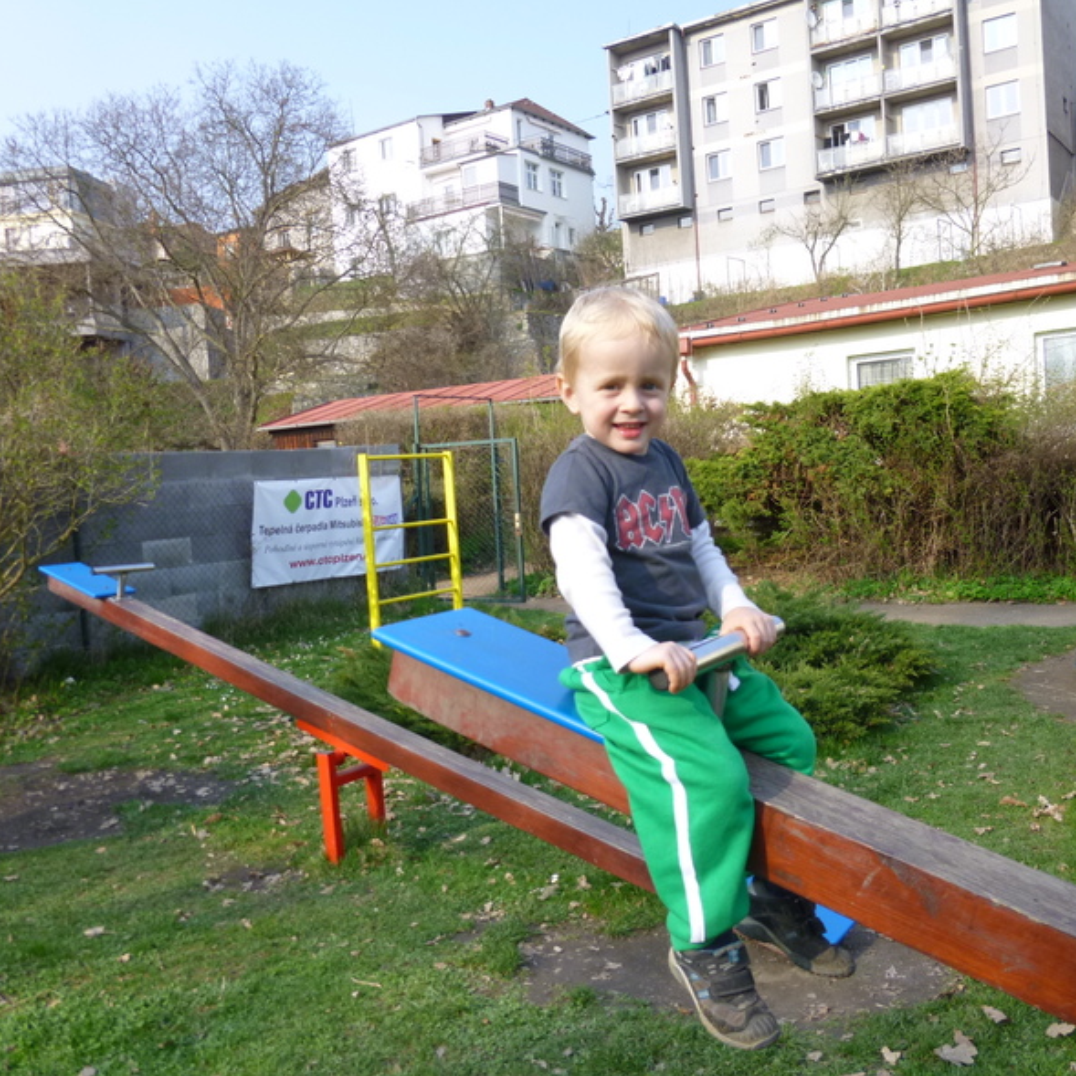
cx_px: 568
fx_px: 1055
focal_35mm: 30
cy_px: 532
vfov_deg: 54.0
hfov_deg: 54.0
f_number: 3.1
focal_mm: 4.5
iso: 100
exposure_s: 1/400
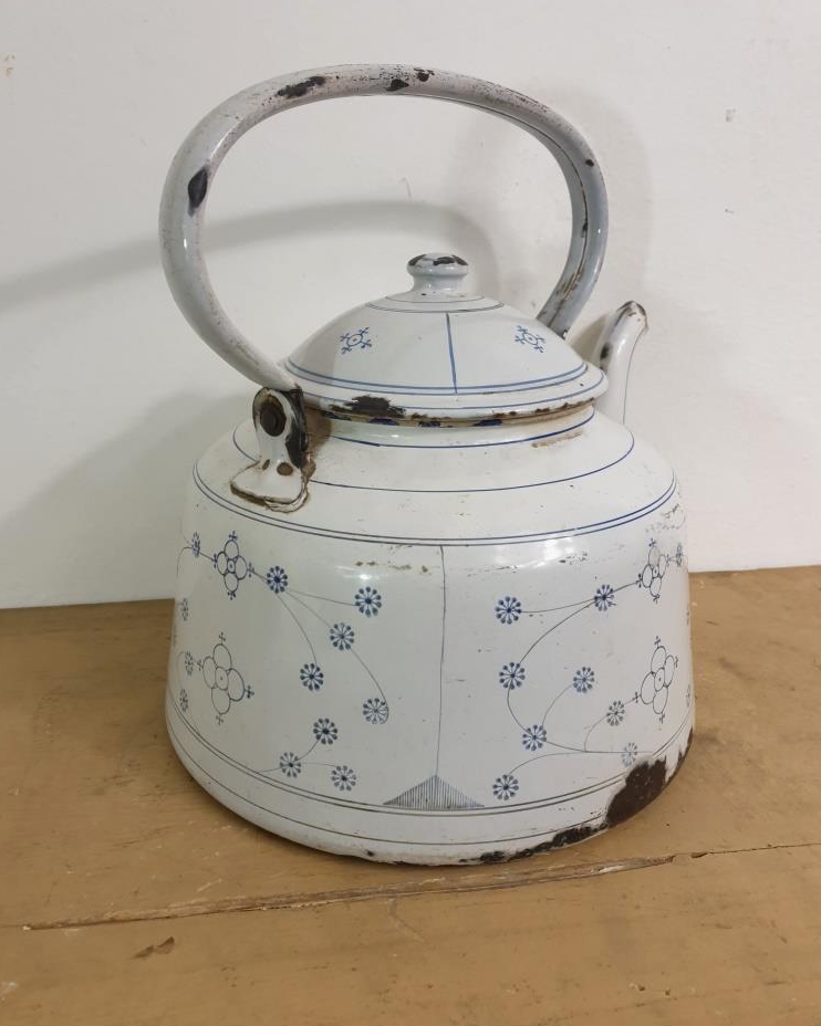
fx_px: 851
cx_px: 405
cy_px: 485
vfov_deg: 62.2
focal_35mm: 28
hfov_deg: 51.5
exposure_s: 1/50
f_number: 1.5
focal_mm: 4.3
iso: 200
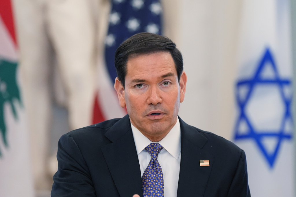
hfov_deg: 8.3
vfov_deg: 5.6
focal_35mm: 247
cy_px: 98
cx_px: 148
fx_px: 2032
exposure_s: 1/400
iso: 3200
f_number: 2.8
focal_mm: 165
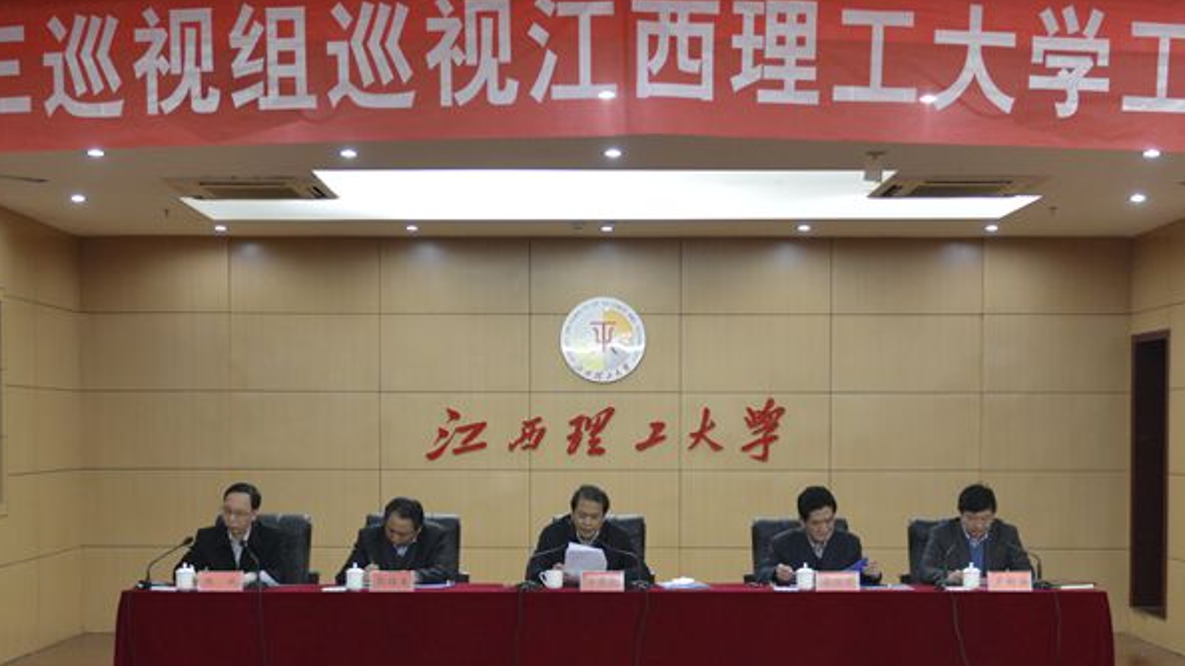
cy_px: 523
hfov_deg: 34.9
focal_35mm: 60
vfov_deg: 19.9
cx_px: 591
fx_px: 1885
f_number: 3.2
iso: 2500
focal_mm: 34
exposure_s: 1/80
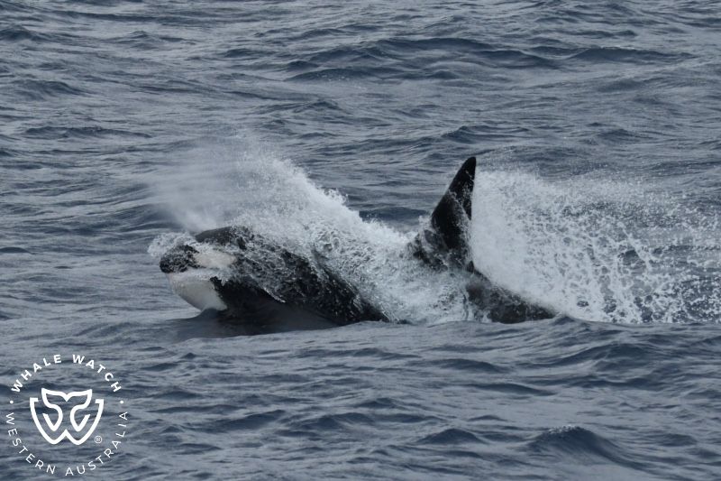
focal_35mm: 160
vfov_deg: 8.6
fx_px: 3204
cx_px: 360
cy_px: 240
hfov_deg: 12.8
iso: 1100
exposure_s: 1/8000
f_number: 5.6
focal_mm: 160
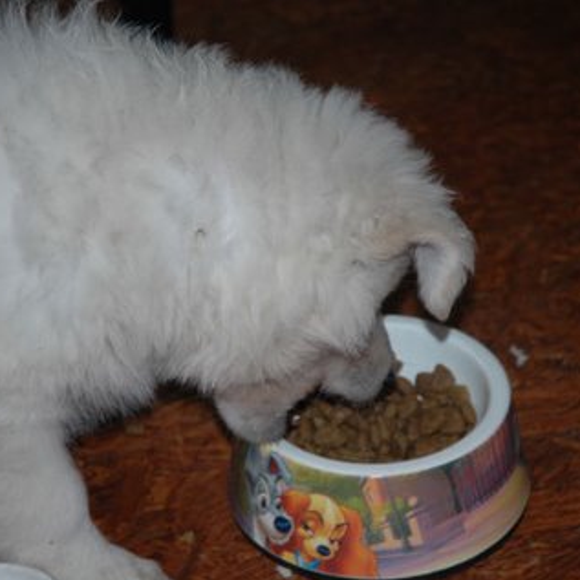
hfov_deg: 12.9
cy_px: 291
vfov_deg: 12.9
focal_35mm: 135
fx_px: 2559
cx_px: 300
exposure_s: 1/60
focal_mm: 70
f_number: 4.5
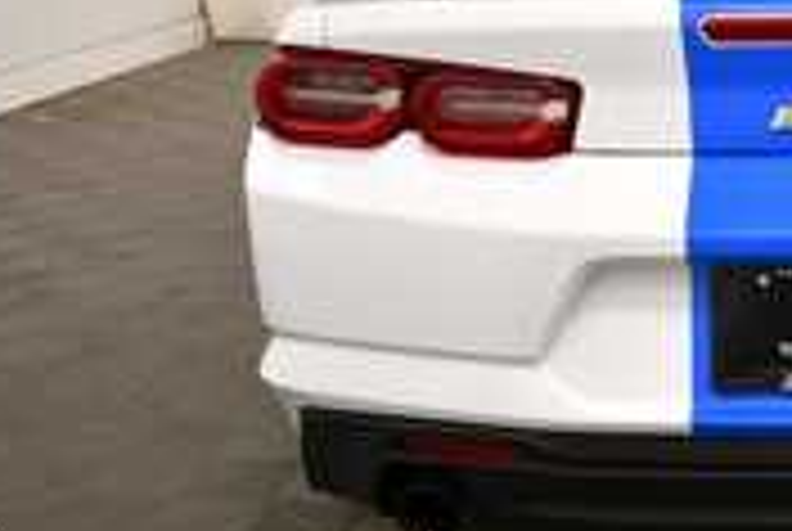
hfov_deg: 27.5
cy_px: 218
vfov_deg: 20.1
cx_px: 837
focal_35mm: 68
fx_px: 1499
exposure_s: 1/200
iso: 800
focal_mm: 20
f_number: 5.6
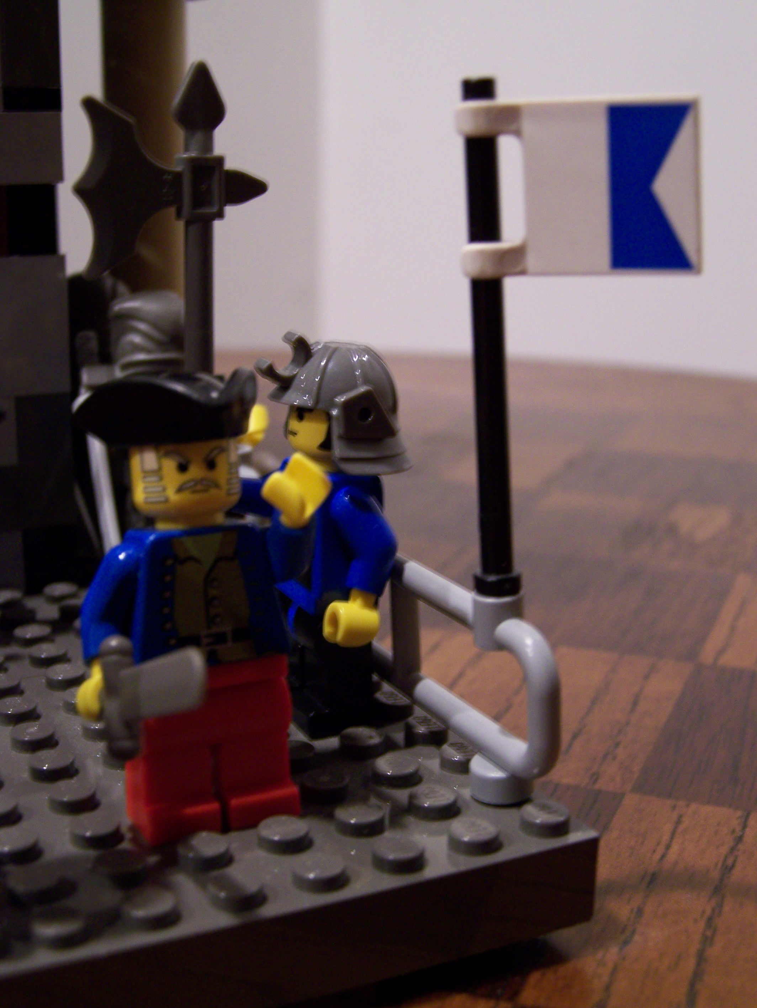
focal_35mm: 51
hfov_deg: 28.6
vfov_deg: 37.5
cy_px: 504
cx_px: 378
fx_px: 1485
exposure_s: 1/6
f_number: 3
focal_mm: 8.5
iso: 160
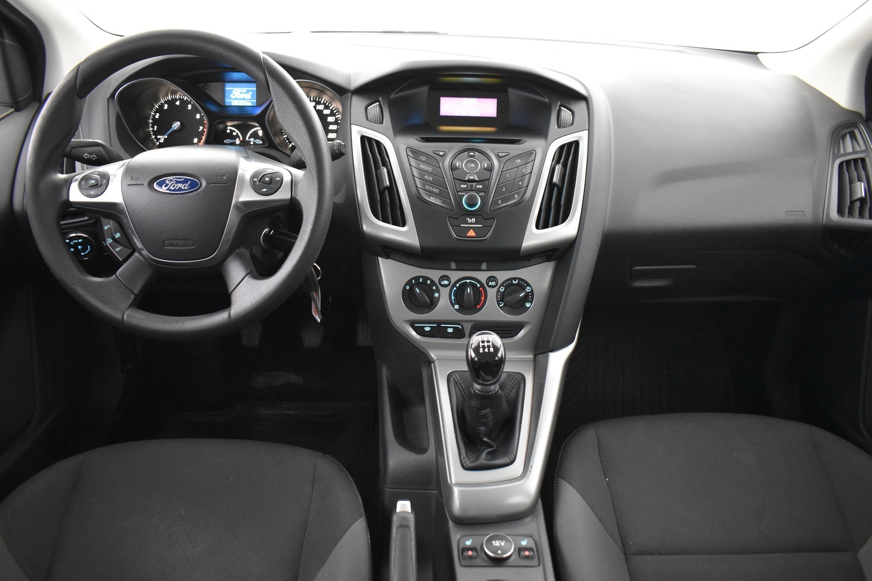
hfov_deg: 67.4
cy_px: 290
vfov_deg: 47.9
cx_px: 436
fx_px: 654
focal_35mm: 27
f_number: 3.5
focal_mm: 18
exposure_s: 1/10
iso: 3200
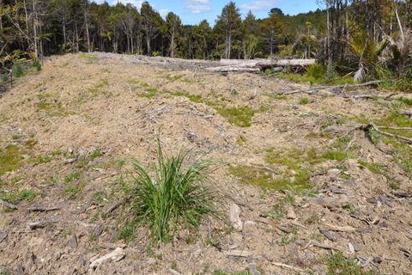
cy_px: 64
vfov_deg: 50.6
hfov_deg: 73.4
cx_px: 178
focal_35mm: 24
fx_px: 275
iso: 200
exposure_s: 1/320
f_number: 9
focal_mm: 10
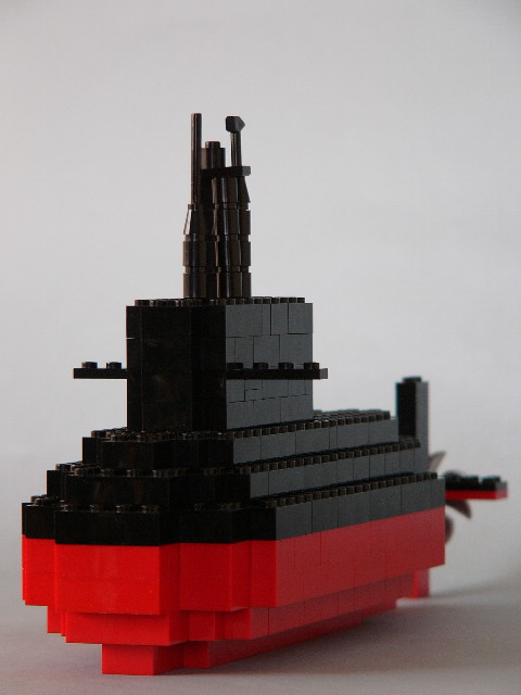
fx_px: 3773
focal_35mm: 188
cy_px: 348
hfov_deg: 7.9
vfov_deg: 10.5
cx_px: 260
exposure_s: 1/60
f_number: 2.8
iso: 75
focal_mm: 31.3
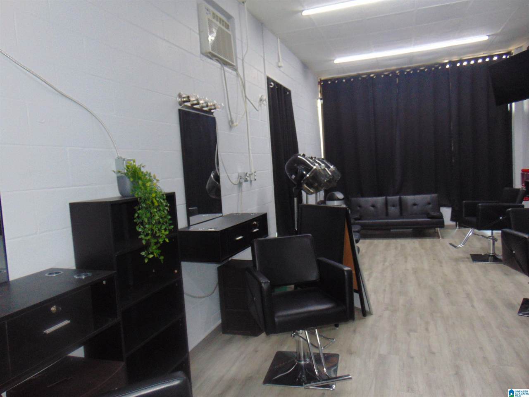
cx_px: 264
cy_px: 198
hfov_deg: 69.4
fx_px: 382
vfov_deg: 54.9
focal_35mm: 25
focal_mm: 4.5
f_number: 3
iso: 200
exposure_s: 1/30
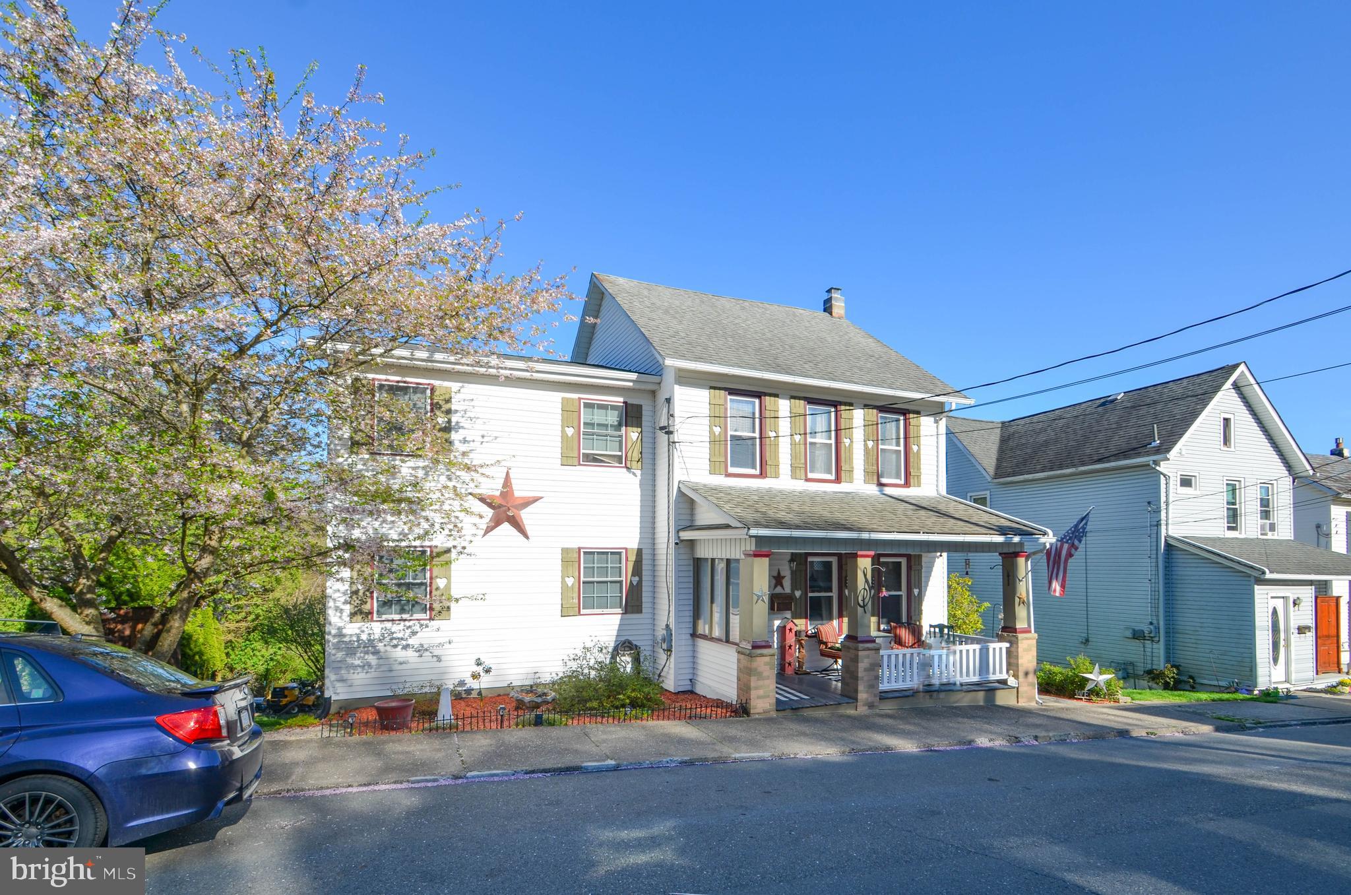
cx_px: 676
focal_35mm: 17
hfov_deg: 92.6
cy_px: 448
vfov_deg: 69.4
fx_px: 646
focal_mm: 11.5
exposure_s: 1/250
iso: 100
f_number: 8
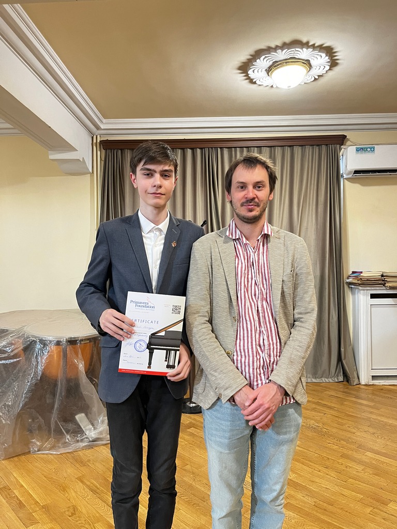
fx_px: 398
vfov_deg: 67.3
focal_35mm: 26
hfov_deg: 53.1
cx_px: 198
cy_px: 264
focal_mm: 5.1
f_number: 1.6
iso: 400
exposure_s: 1/50
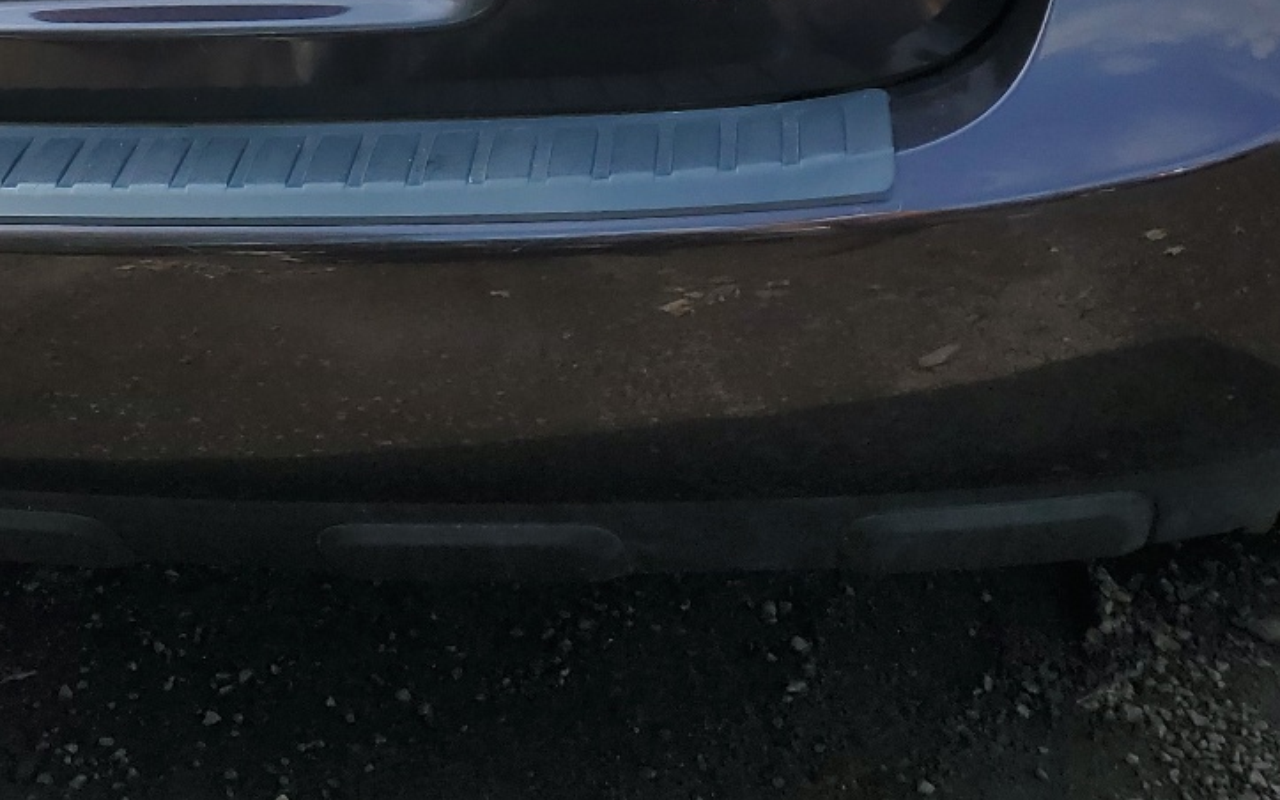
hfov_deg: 32.9
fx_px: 2128
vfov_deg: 19.6
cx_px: 326
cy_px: -250
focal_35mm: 61
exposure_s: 1/1250
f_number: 1.5
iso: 50
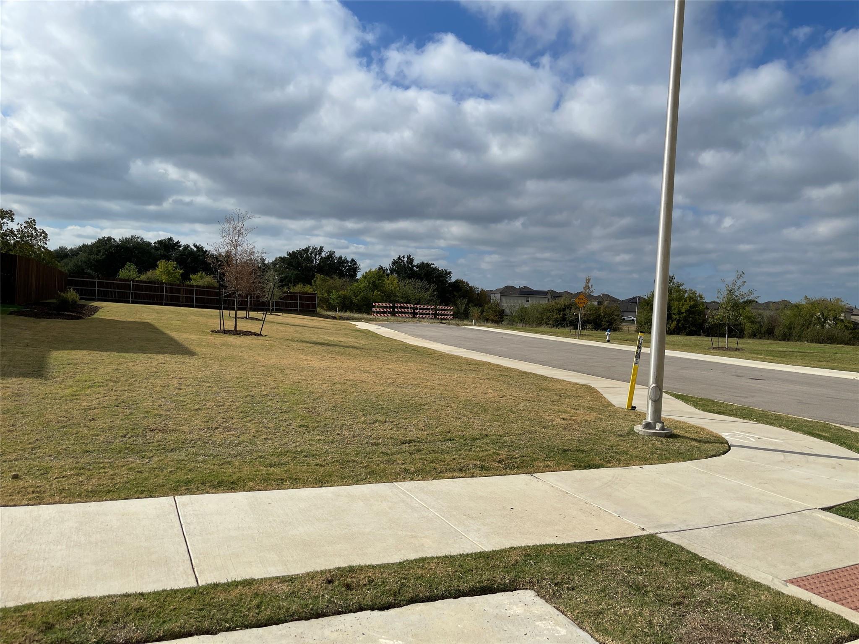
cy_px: 322
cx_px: 430
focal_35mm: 26
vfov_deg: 53.1
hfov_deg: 67.3
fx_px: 645
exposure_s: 1/7407
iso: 32
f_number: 1.6
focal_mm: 5.1
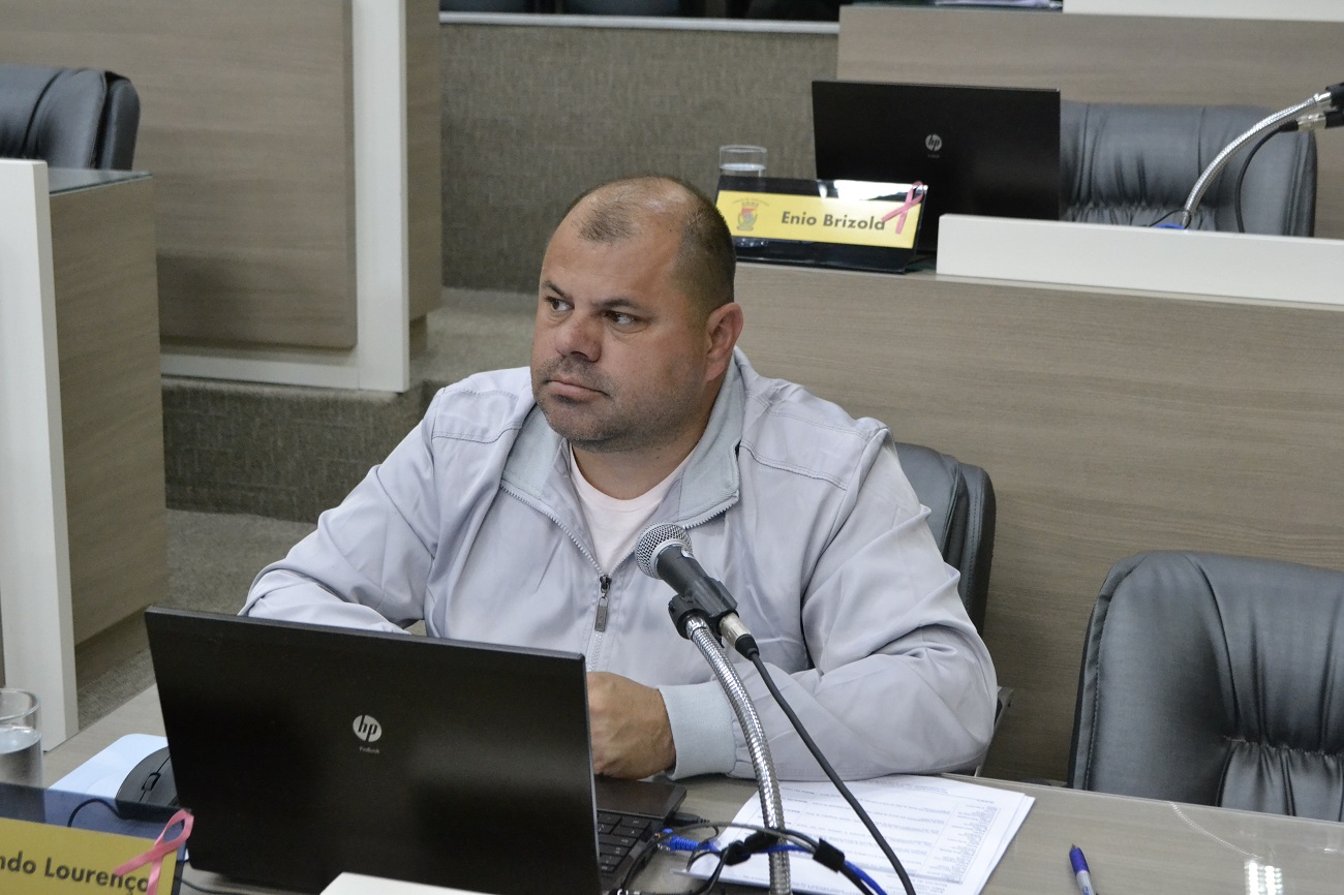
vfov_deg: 25.7
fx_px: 1959
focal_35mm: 52
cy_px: 448
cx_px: 672
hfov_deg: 37.9
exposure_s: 1/60
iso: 3200
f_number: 5.6
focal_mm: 35
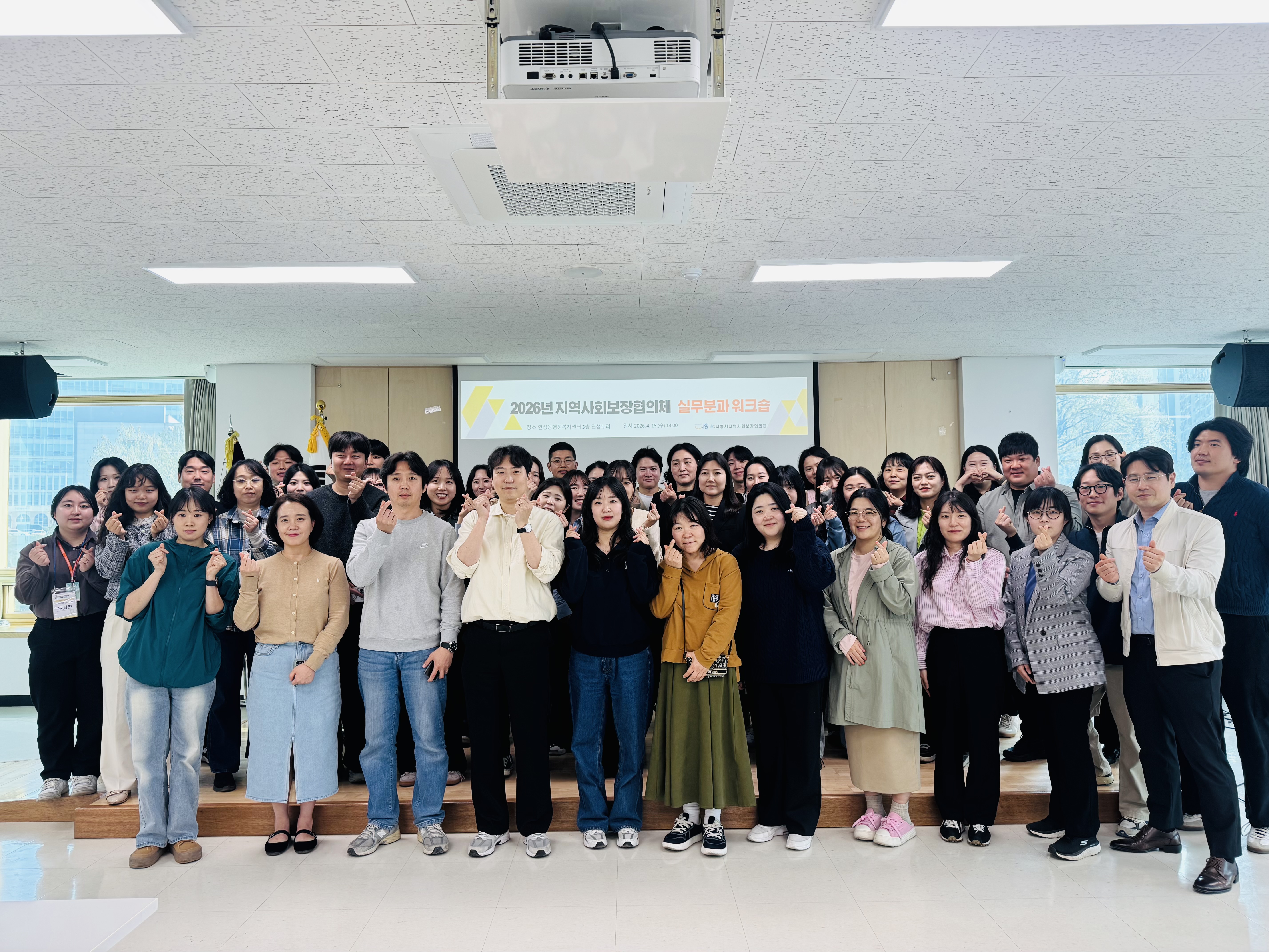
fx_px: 880
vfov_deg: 56.8
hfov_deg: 71.6
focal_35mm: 24
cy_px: 476
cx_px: 634
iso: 125
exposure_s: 1/120
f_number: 1.78
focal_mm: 6.76
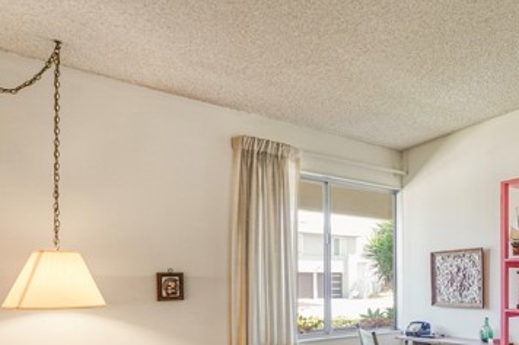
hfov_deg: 60.5
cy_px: 285
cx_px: 433
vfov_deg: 45.1
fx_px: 389
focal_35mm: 27
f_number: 4
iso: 400
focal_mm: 10
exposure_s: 1/25
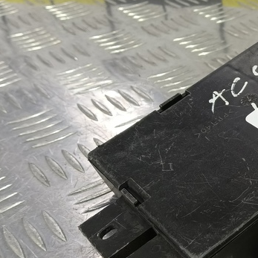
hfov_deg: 25.7
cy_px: 149
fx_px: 506
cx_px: 309
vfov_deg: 28.6
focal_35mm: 60
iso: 135
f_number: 1.6
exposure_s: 1/50
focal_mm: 4.11
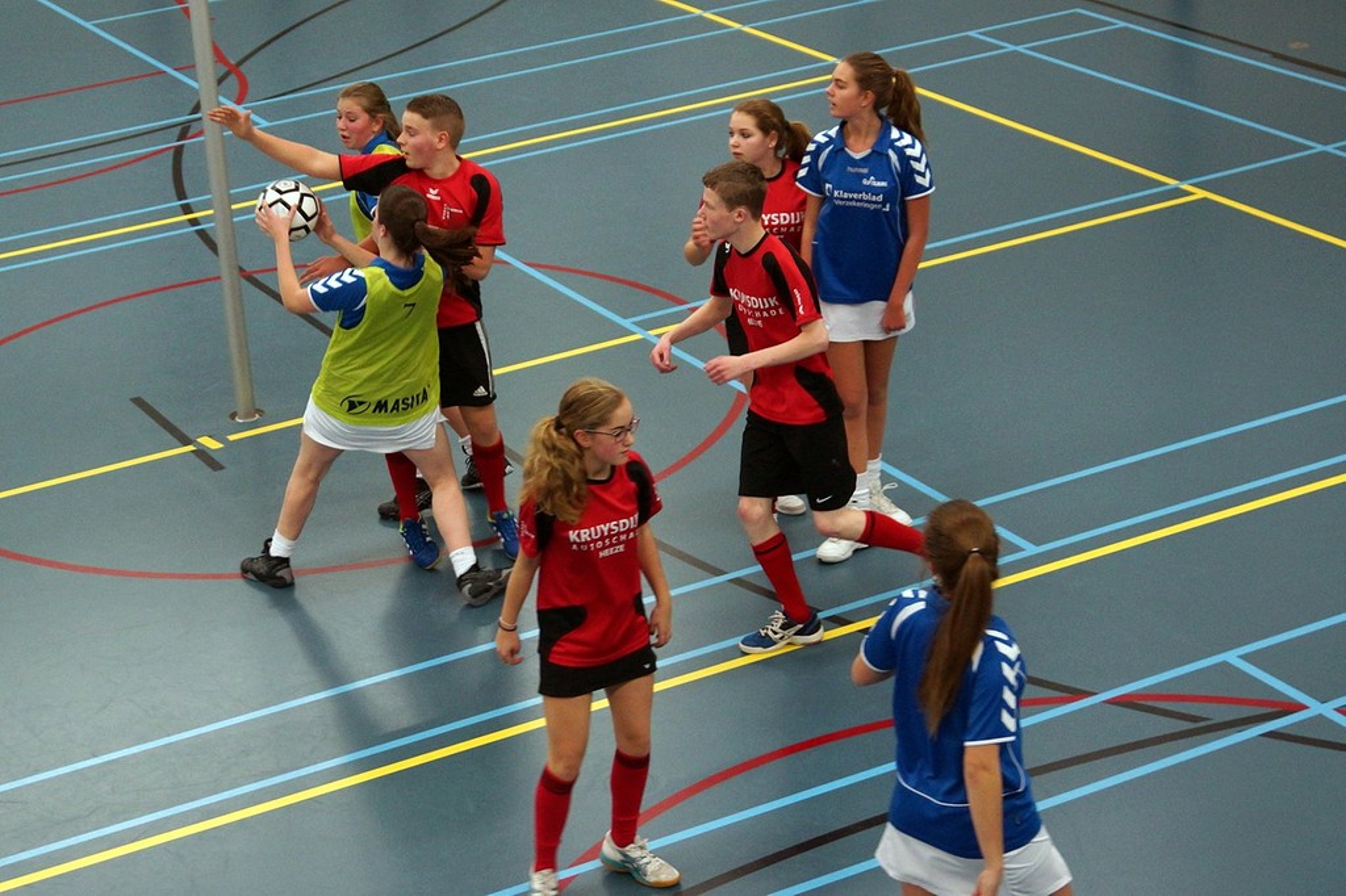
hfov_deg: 37.9
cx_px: 673
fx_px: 1962
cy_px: 448
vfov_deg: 25.7
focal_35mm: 52
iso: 800
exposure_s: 1/250
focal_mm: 35
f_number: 2.8
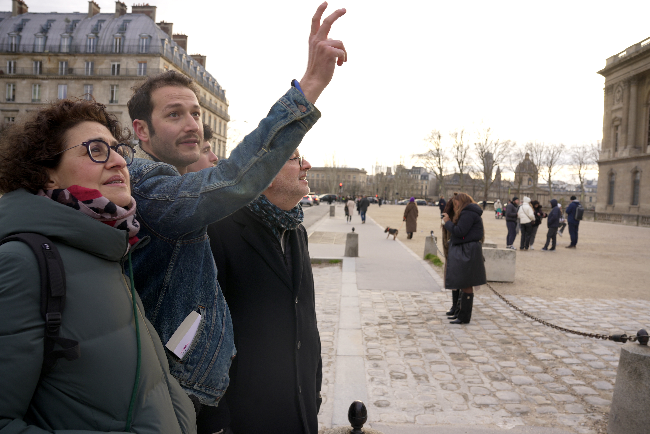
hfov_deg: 65.5
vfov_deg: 46.4
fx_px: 506
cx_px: 325
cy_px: 217
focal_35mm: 28
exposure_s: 1/50
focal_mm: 28
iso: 100
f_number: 6.3
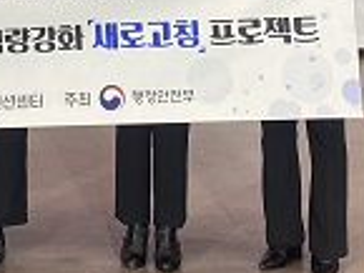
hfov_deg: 16.8
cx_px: 5
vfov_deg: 11.6
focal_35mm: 115
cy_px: -273
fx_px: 1210
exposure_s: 1/60.2
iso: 64
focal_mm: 4.25
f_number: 1.8
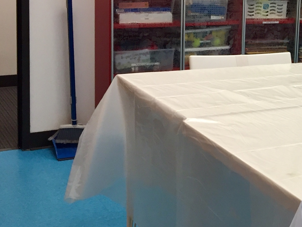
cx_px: 364
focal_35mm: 71
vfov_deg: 20.5
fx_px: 620
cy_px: 53
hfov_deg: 24.7
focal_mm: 4.15
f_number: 2.2
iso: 40
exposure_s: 1/33
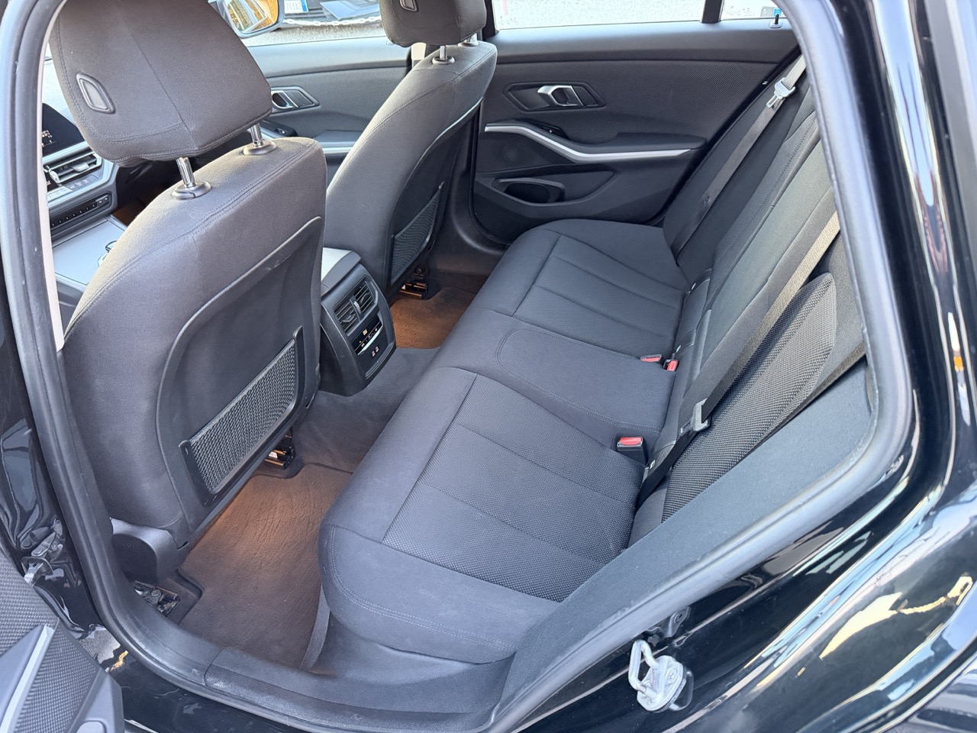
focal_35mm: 24
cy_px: 366
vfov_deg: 56.8
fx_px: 677
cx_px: 488
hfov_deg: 71.6
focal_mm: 6.76
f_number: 1.78
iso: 640
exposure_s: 1/60
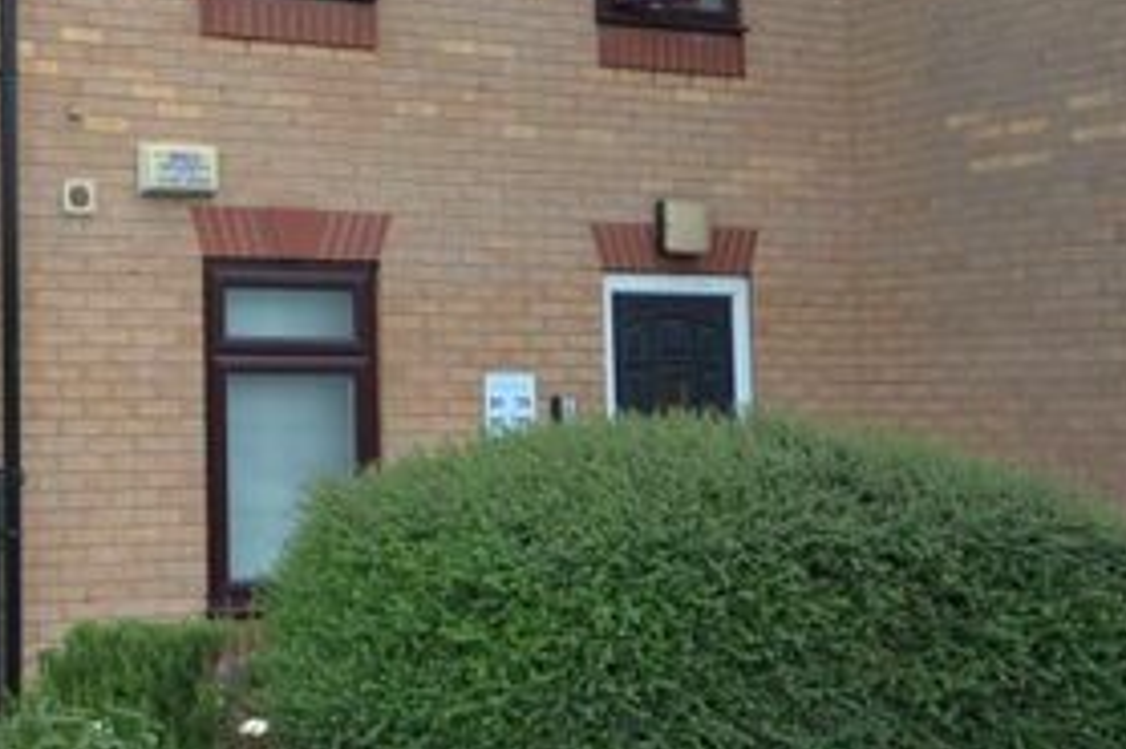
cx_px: -16
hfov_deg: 27.8
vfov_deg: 19.8
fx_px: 2126
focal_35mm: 68
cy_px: 172
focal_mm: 18
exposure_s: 1/125
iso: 140
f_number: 5.6
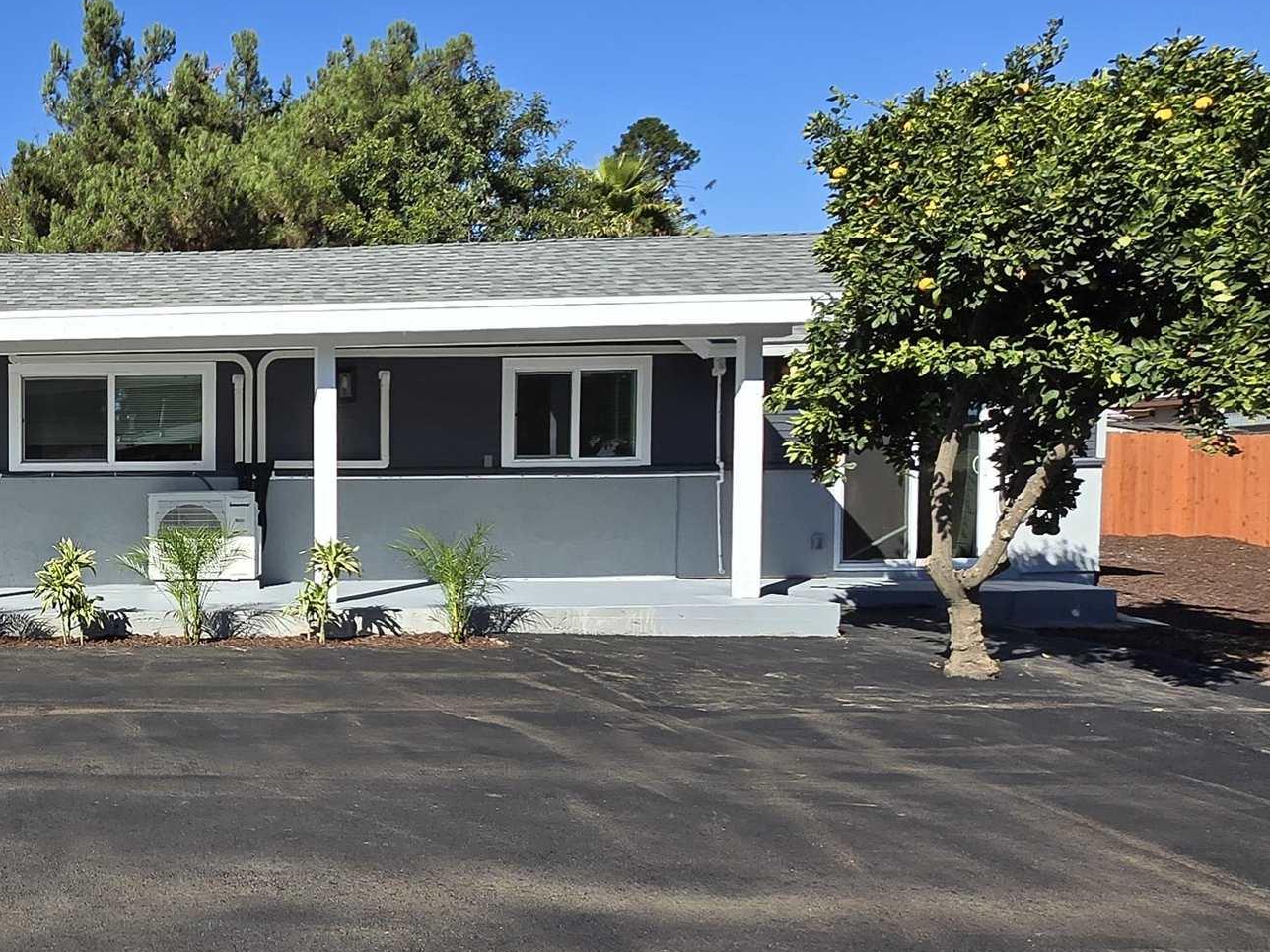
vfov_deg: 45.3
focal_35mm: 31
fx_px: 1137
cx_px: 31
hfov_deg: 49.0
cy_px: 555
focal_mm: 1.7
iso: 25
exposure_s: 1/917
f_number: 2.2
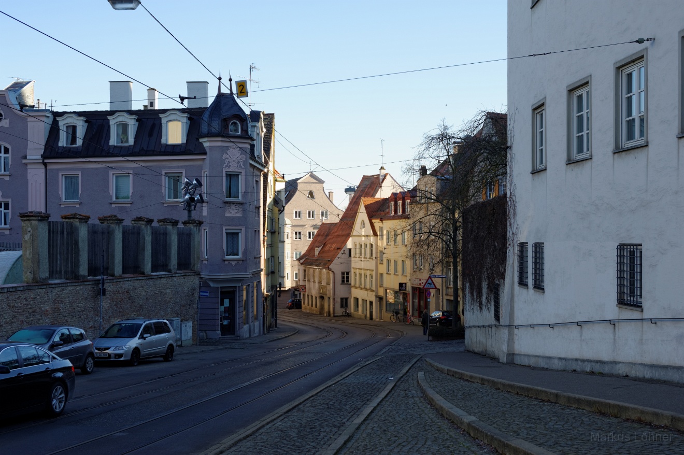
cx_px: 342
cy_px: 228
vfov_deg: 27.0
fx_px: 949
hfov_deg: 39.6
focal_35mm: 50
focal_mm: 50
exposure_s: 1/350
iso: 200
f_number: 5.6
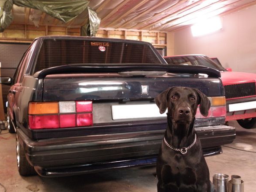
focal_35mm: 40
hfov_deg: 46.8
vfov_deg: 35.9
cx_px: 126
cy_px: 102
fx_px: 296
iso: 400
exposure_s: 1/6
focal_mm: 6.64
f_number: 3.2
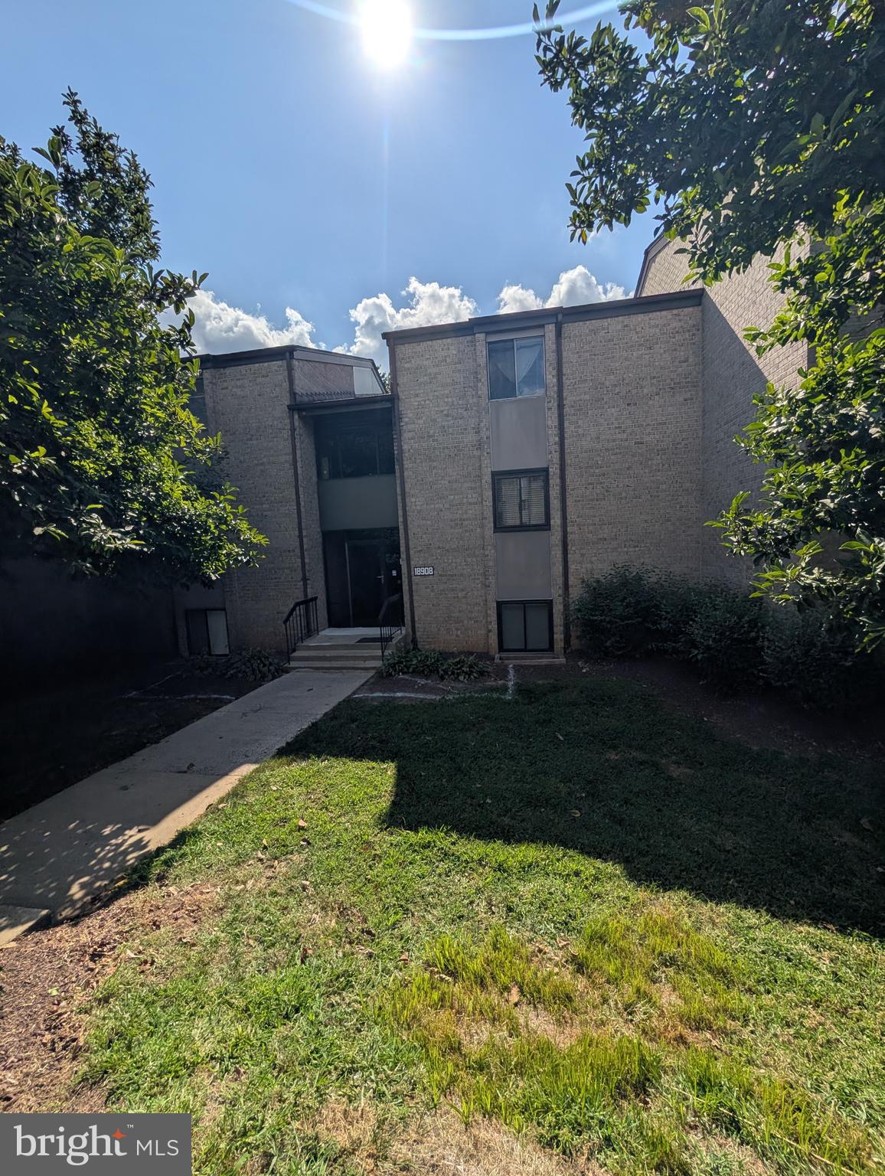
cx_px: 442
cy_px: 588
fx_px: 408
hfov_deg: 94.6
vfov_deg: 110.5
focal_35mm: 12
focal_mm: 2.02
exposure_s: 1/9804
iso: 47
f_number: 1.7
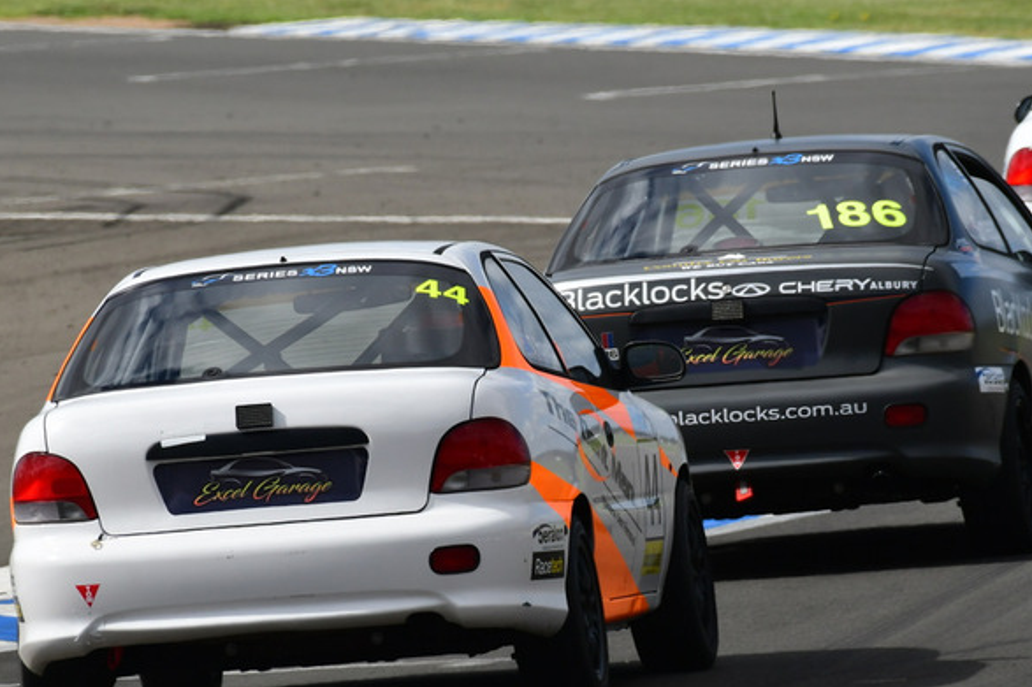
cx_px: 487
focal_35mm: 1023
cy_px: 385
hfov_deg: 2.0
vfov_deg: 1.3
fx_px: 29316
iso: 320
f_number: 11
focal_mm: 500
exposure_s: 1/640
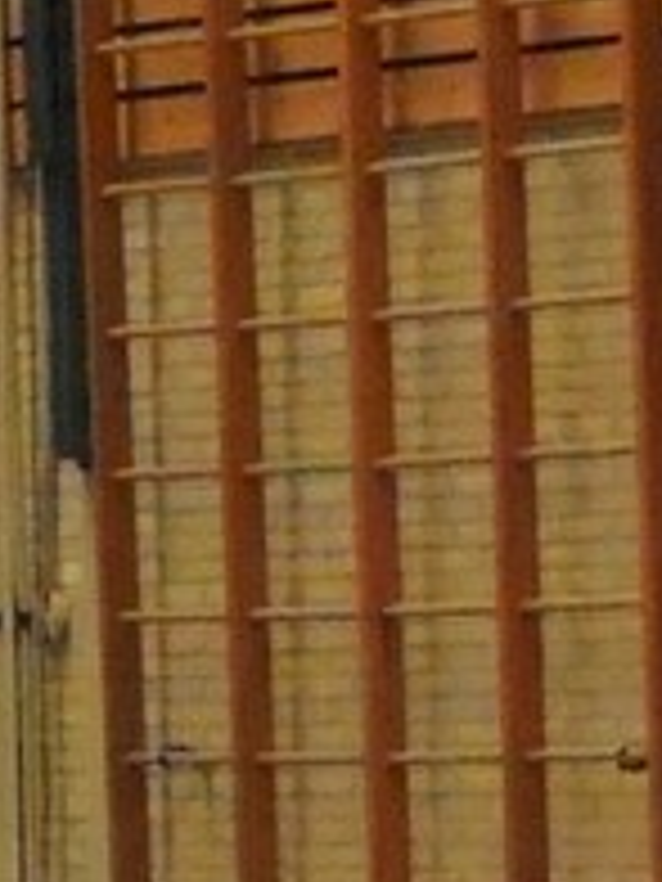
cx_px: -1594
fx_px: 9996
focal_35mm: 392
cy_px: 1148
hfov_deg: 3.7
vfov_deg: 5.0
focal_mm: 13.3
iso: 3200
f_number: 4.4
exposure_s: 1/100
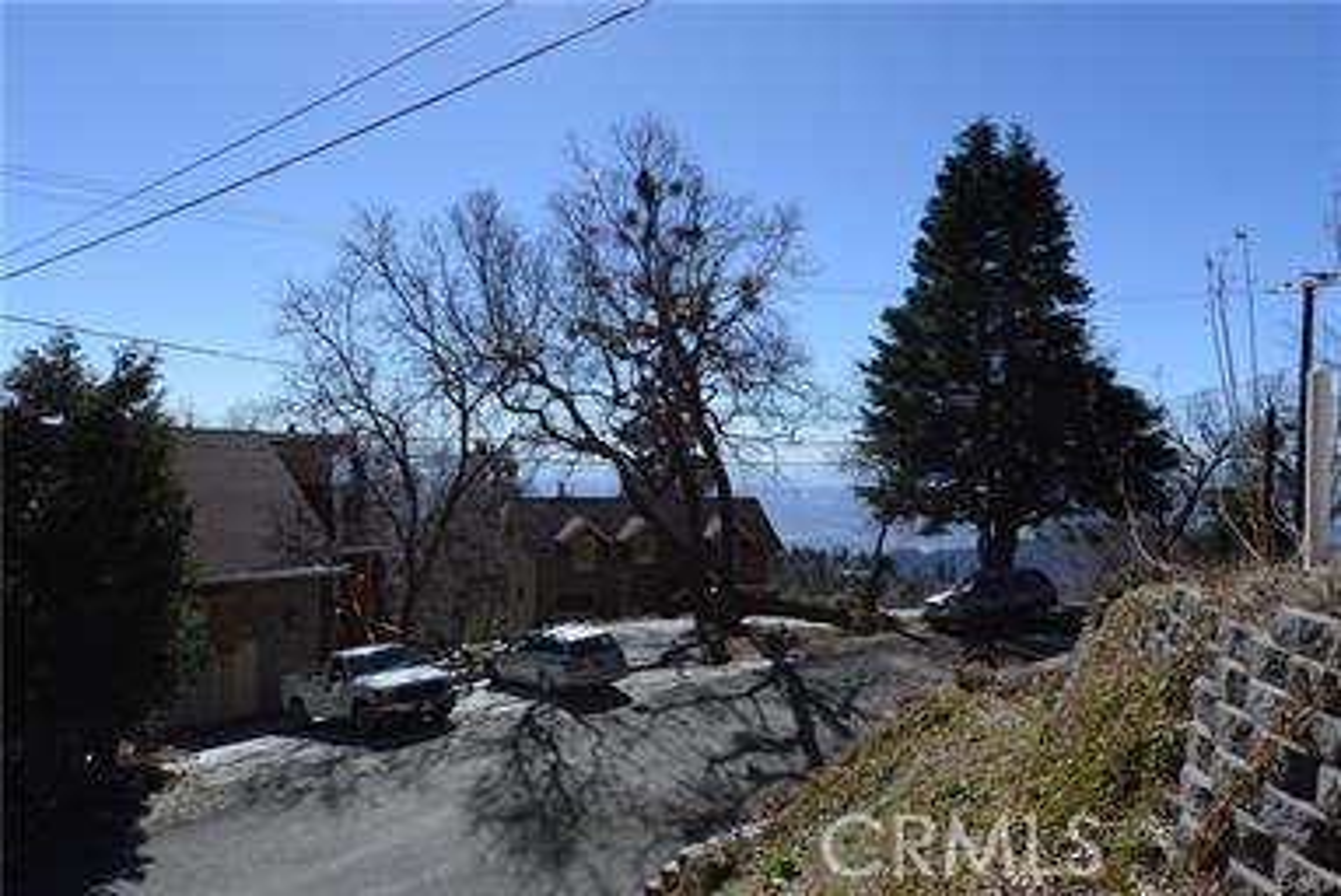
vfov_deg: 53.2
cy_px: 448
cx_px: 670
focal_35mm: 24
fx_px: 895
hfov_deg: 73.7
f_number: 10
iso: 160
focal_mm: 24
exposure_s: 1/400
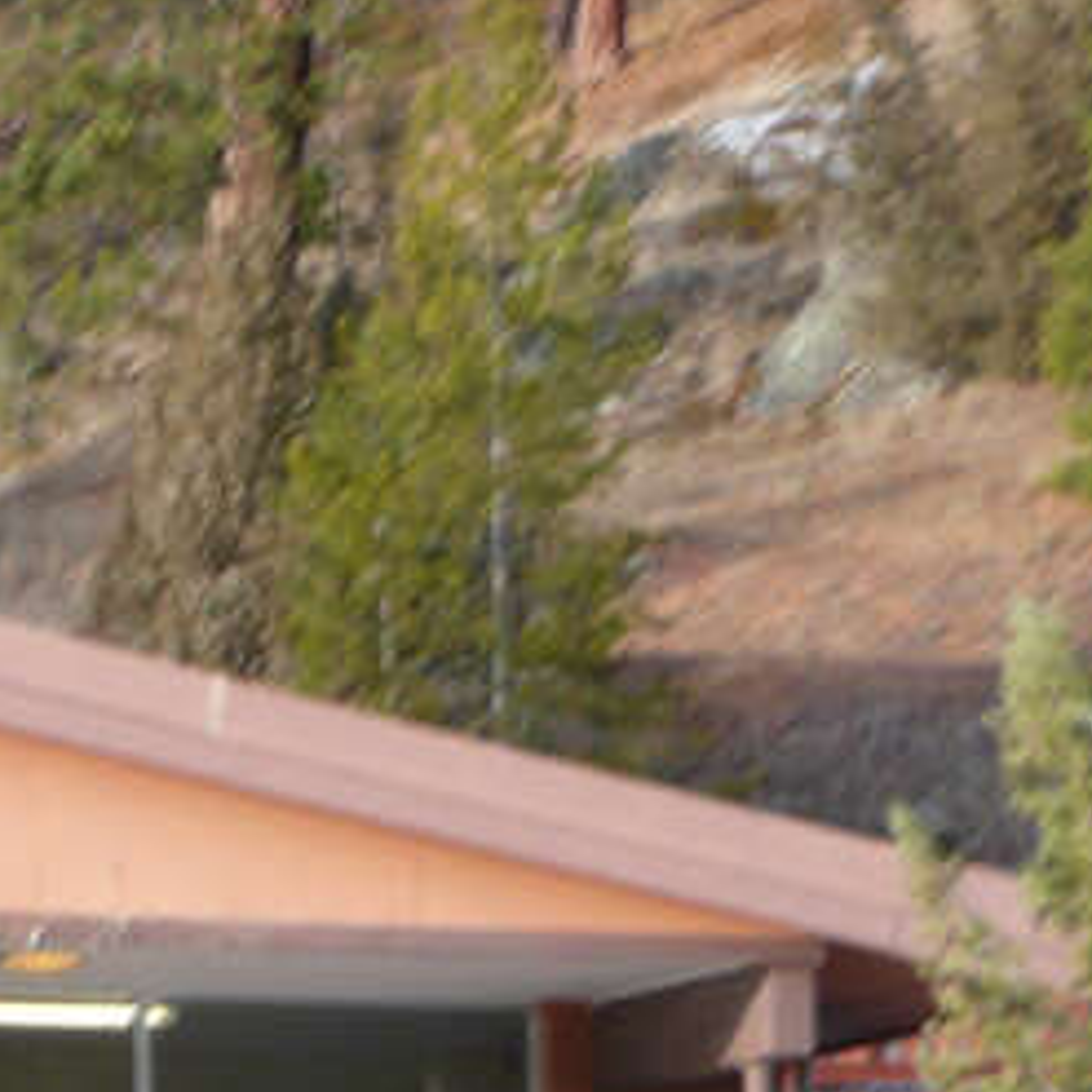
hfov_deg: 5.4
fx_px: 11421
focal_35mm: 320
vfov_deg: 5.5
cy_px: 1021
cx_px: -539
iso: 100
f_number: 4.7
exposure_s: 1/60
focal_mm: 18.4
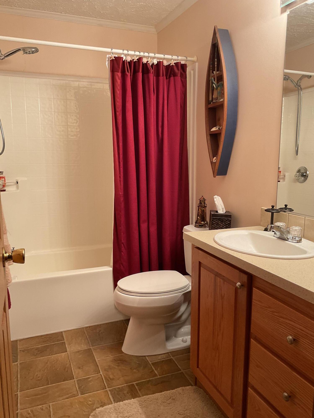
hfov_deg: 48.2
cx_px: 157
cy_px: 209
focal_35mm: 29
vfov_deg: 61.7
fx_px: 351
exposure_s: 1/60
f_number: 1.8
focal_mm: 3
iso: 80
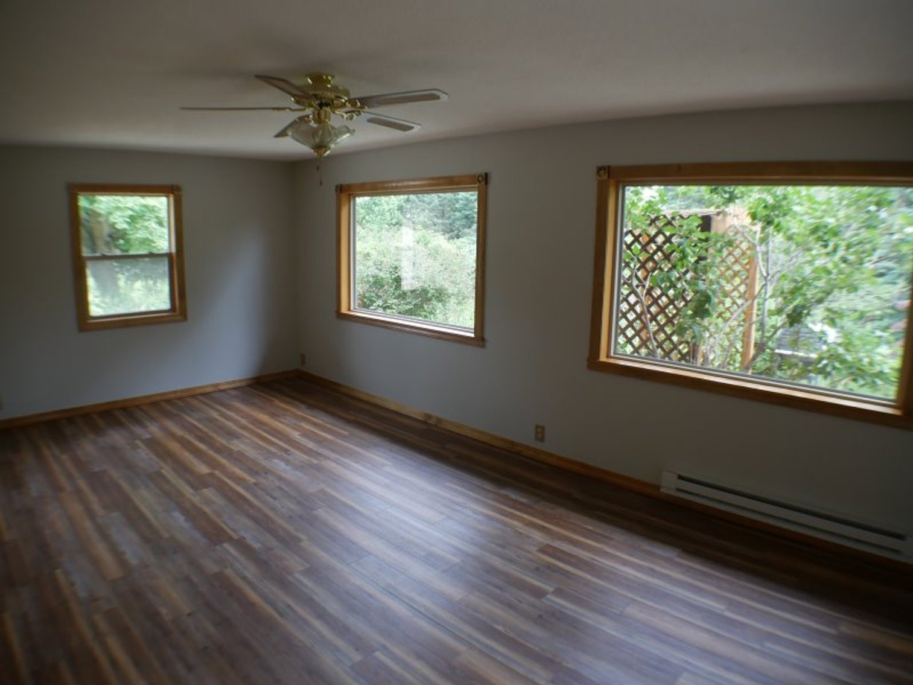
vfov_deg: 49.8
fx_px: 739
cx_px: 456
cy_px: 342
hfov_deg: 63.4
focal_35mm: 28
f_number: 3.5
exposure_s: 1/125
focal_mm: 14
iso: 640
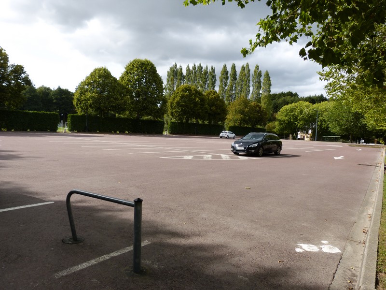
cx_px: 193
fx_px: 279
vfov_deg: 54.9
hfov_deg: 69.4
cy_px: 145
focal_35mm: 25
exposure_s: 1/640
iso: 100
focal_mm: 4.5
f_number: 4
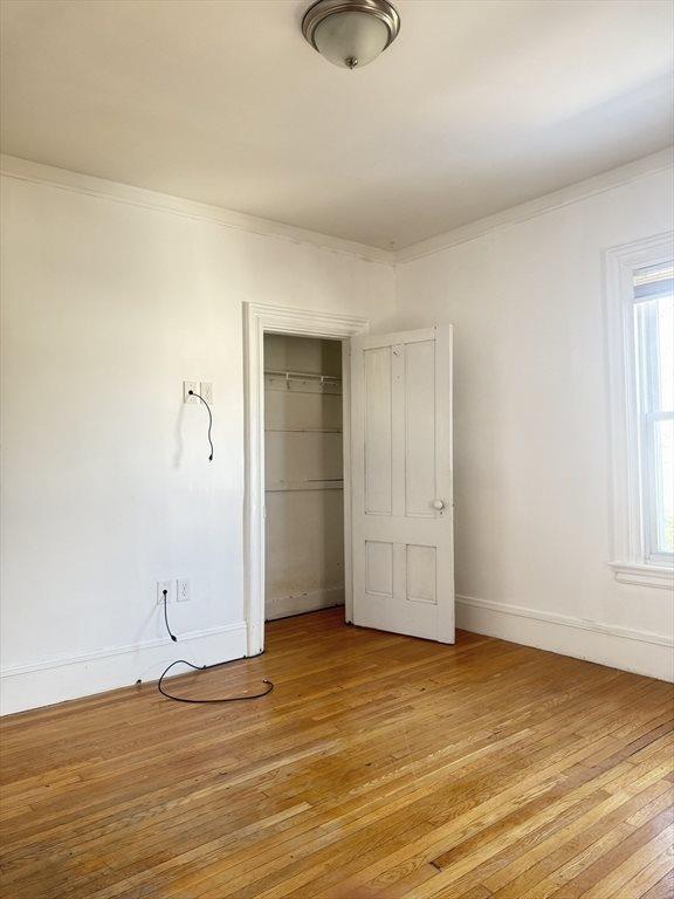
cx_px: 337
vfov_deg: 71.6
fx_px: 623
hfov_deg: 56.8
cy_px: 450
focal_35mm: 24
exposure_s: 1/70
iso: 200
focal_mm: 6.76
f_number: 1.78
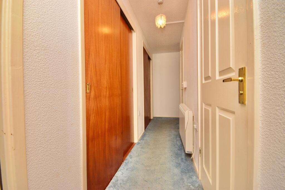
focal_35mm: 15
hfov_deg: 100.4
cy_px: 95
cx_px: 142
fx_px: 119
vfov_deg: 77.3
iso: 800
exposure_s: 1/100
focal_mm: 10
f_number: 9
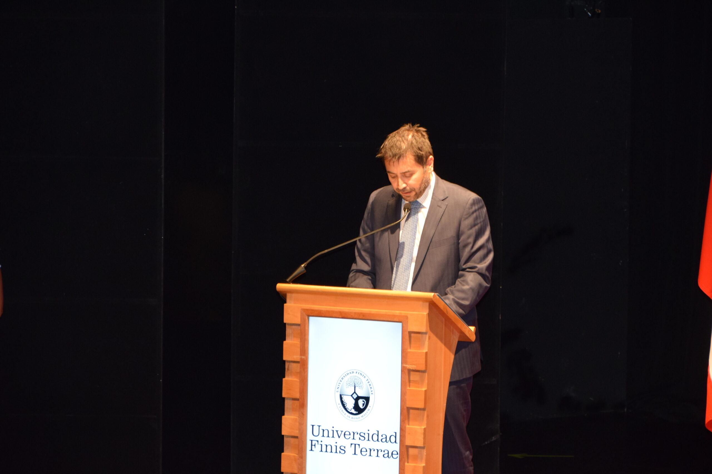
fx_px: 3263
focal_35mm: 165
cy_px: 237
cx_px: 356
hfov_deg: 12.5
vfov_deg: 8.3
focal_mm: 110
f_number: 5.6
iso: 1600
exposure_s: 1/60
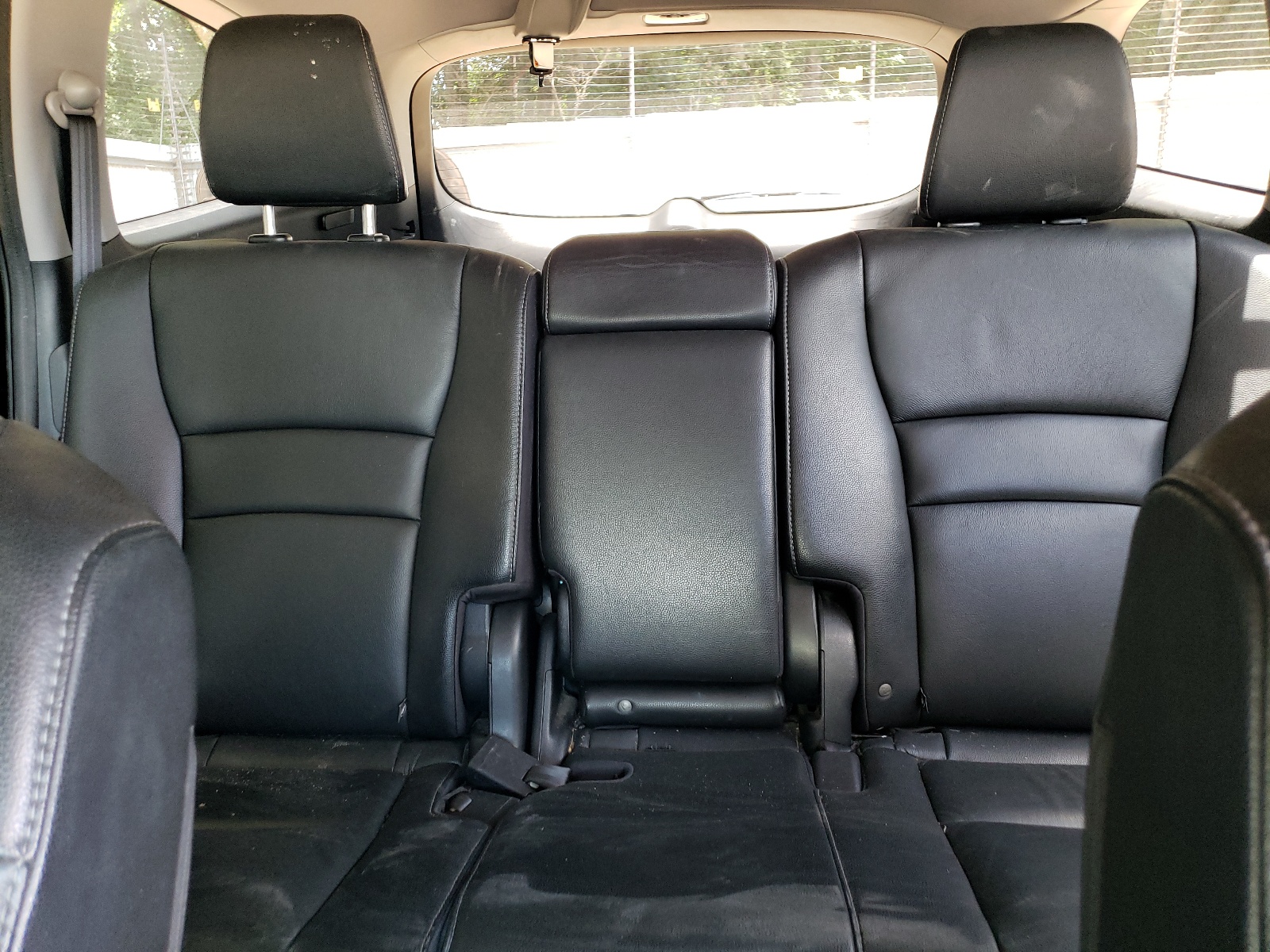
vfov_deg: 53.1
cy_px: 476
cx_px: 635
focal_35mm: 26
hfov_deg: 67.3
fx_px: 954
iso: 120
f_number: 1.5
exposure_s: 1/60.2
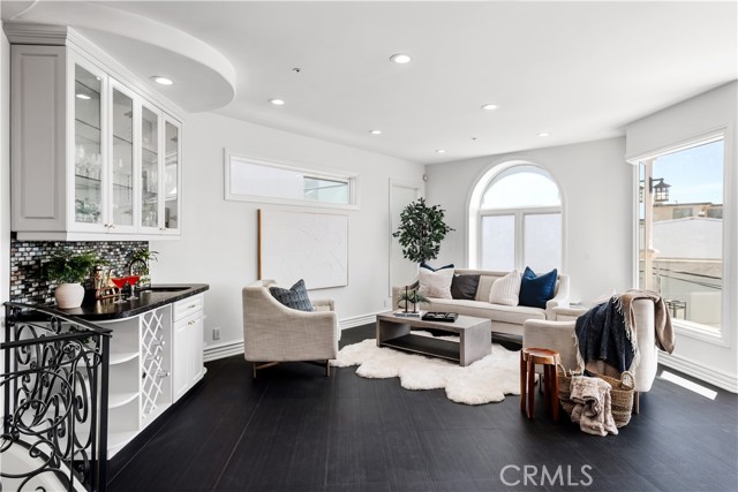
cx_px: 369
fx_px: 410
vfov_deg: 62.0
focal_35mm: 20
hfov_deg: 84.0
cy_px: 246
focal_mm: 20
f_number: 9
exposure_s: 1/80
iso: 800
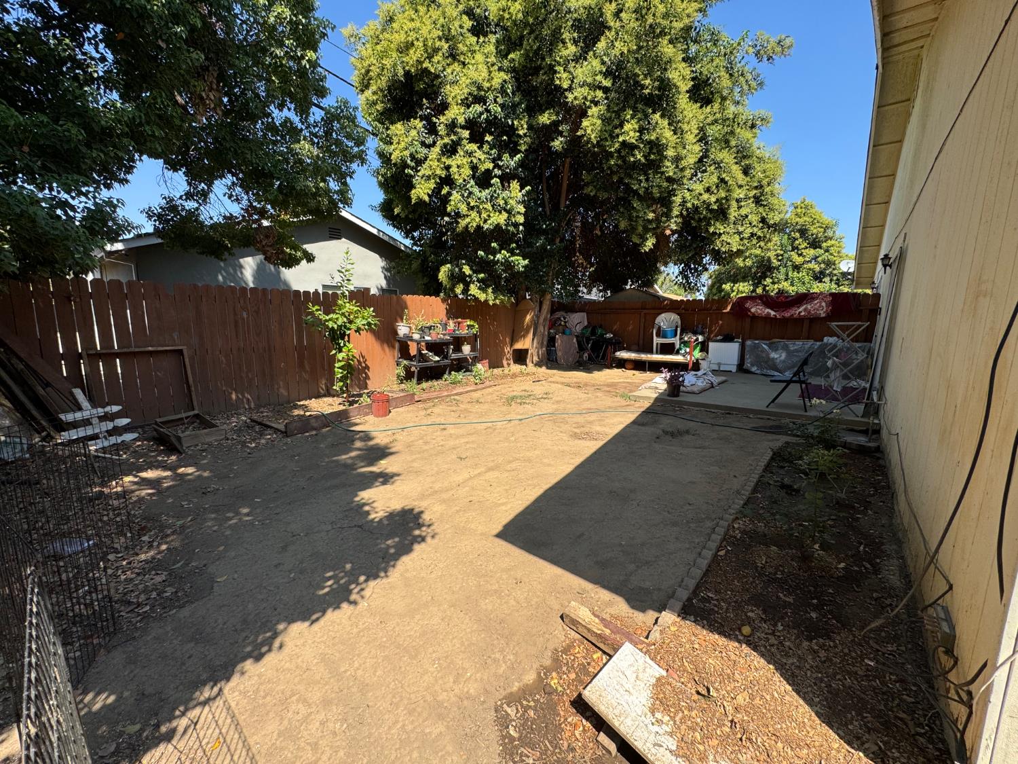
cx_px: 509
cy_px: 382
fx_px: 412
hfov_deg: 102.1
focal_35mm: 14
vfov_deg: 85.7
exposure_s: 1/968
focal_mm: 2.22
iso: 40
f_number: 2.2
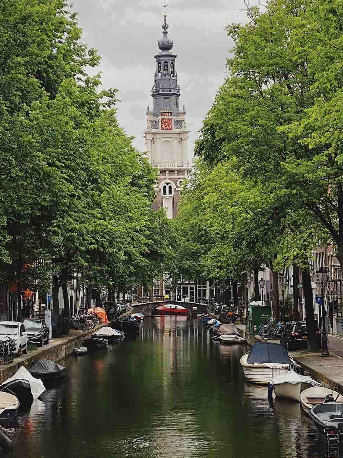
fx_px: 1110
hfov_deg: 17.6
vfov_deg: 23.3
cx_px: 157
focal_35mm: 84
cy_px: 185
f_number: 2
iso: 20
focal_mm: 6
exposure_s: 1/122
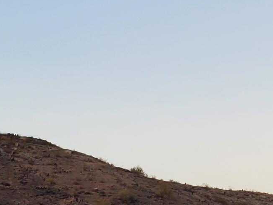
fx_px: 947
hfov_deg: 16.0
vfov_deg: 12.4
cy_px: 113
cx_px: 297
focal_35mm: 120
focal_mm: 4.3
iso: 64
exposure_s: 1/120
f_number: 2.4
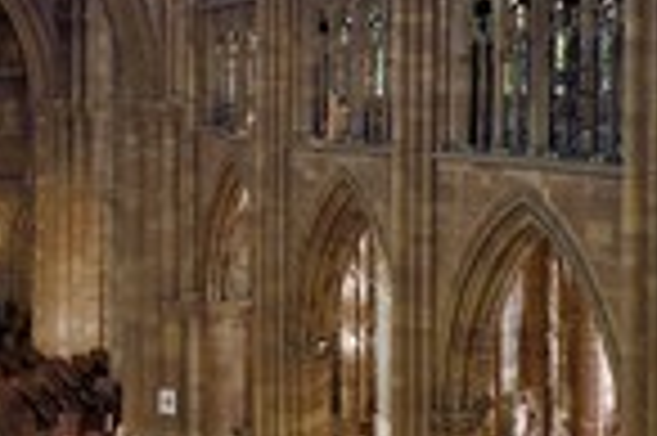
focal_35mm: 69
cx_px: 477
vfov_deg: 19.4
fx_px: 1258
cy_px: 67
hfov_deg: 28.9
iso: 400
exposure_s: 1/1.67
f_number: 8
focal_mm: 24
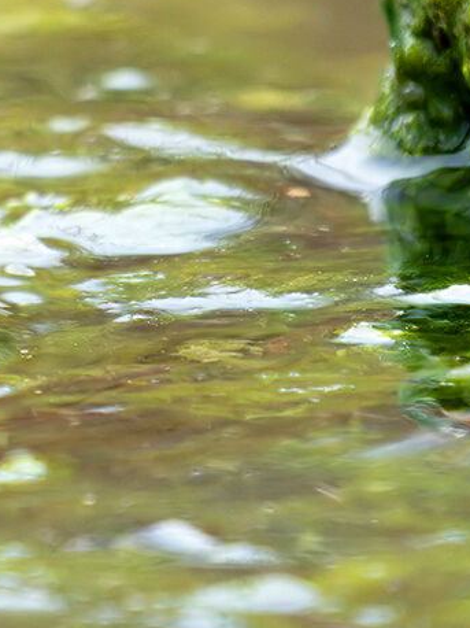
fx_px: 36530
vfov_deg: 1.0
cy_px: -458
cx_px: -411
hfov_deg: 0.7
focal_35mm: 2016
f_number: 5.6
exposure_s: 1/200
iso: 800
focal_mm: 400
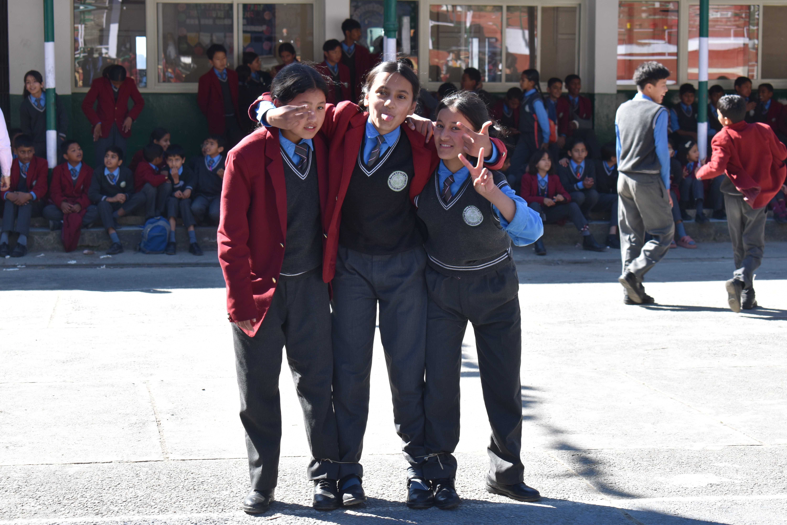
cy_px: 262
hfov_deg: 24.6
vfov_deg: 16.6
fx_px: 1803
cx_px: 394
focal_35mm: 82
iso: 200
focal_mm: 55
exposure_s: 1/160
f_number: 6.3
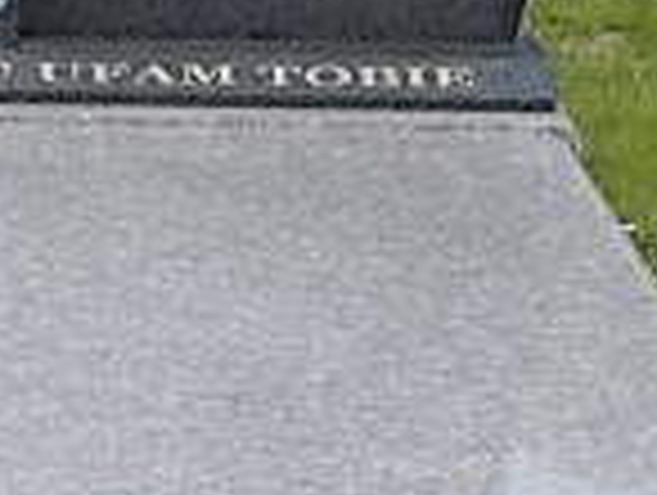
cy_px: 360
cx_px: 90
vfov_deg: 7.9
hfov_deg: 10.5
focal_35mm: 188
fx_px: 3574
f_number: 3.3
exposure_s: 1/400
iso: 80
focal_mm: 6.1
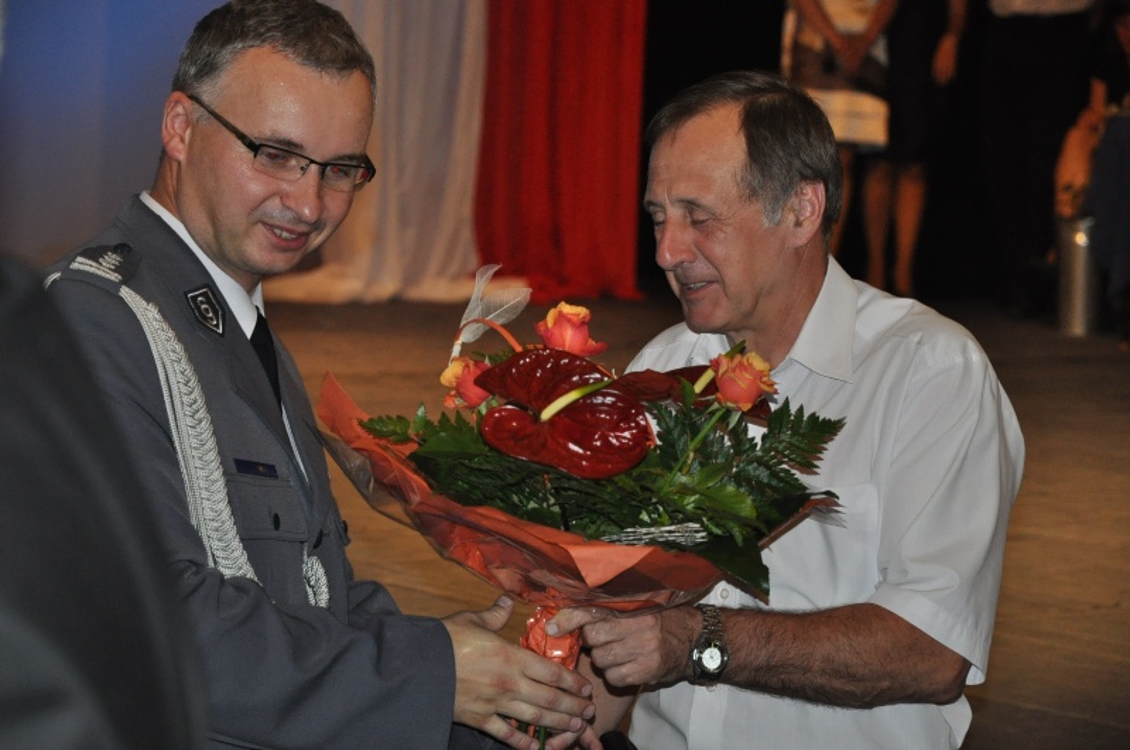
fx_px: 3996
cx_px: 565
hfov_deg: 16.1
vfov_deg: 10.7
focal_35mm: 128
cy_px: 375
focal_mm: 85
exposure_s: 1/200
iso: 1600
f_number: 5.6
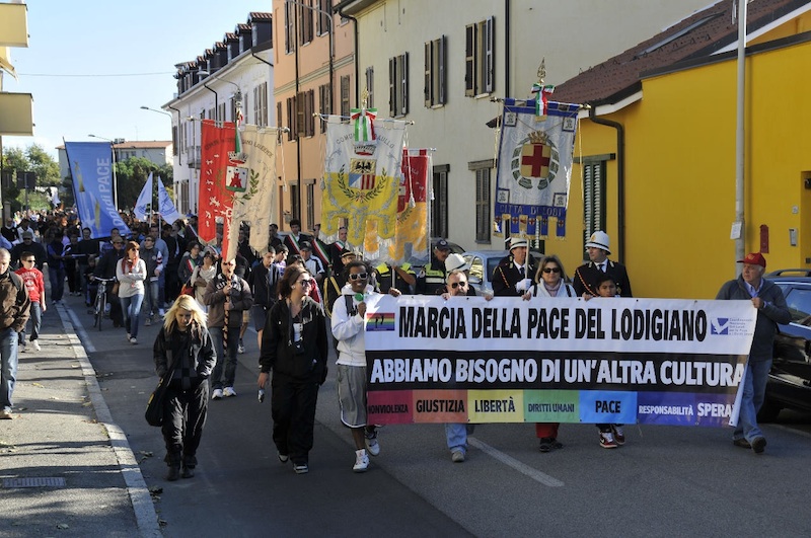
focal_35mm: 72
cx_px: 406
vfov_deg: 18.9
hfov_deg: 28.1
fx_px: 1620
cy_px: 269
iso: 200
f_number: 8
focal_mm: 48
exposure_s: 1/250
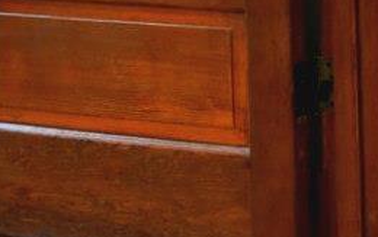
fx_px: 1144
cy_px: -308
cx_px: 923
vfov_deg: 10.4
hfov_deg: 13.4
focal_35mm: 111
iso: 2500
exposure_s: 1/125
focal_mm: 14
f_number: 5.6
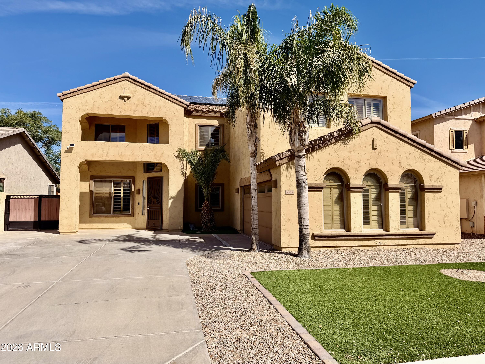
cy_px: 182
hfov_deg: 71.6
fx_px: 336
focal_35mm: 24
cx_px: 242
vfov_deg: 56.8
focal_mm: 6.76
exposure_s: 1/6173
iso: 80
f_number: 1.78
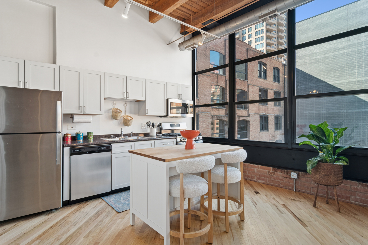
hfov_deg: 90.0
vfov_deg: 67.4
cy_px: 122
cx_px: 184
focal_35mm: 18
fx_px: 184
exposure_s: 1/15
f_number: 8
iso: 200
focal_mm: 12
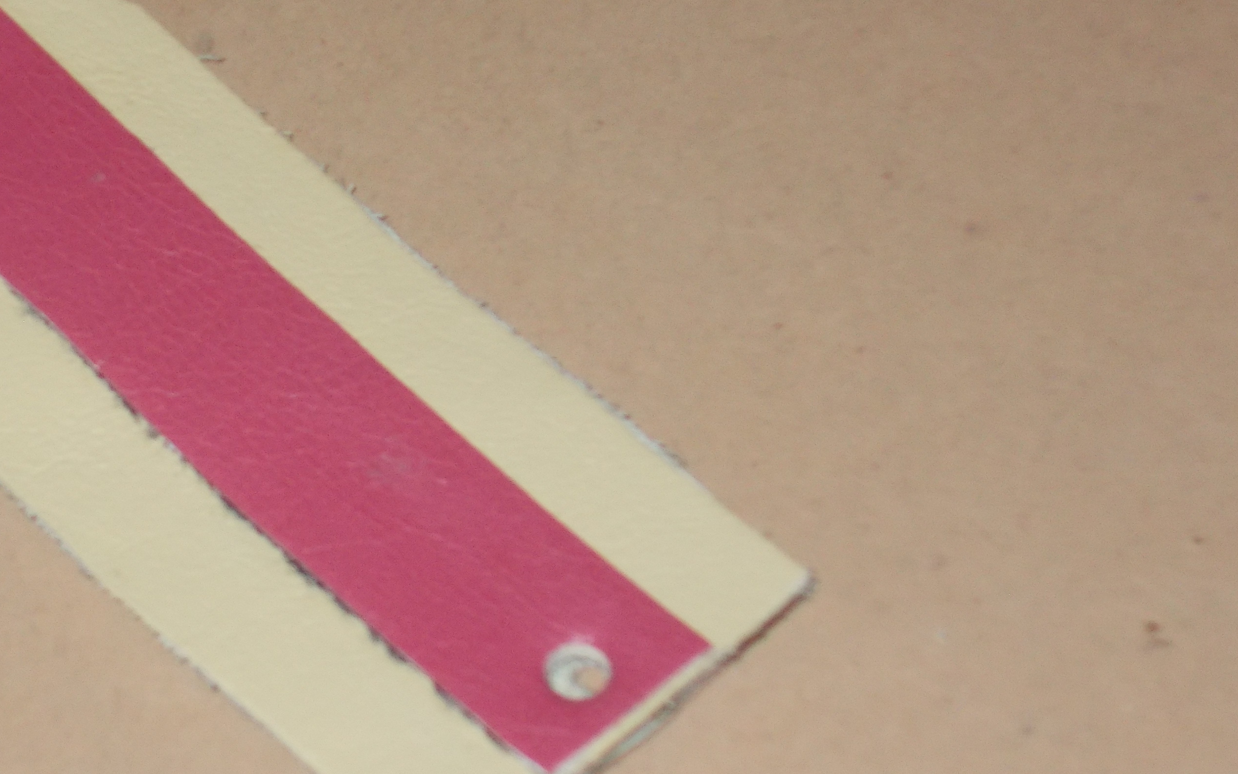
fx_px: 5601
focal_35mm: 166
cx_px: 183
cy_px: 368
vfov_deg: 7.9
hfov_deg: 12.5
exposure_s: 1/60
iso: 200
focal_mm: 15.4
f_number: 6.3
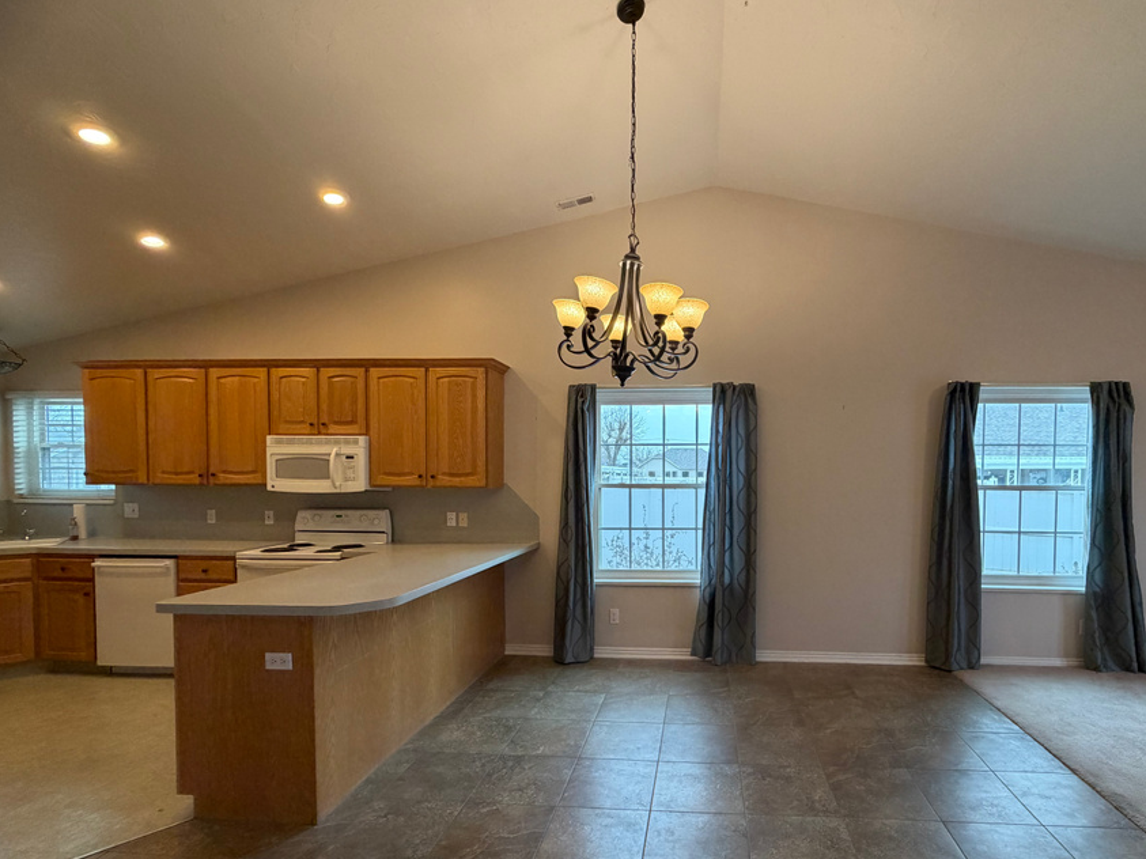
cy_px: 489
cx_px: 672
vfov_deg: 74.3
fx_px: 563
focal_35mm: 17
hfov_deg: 90.2
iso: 320
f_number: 2.2
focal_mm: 2.22
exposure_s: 1/120
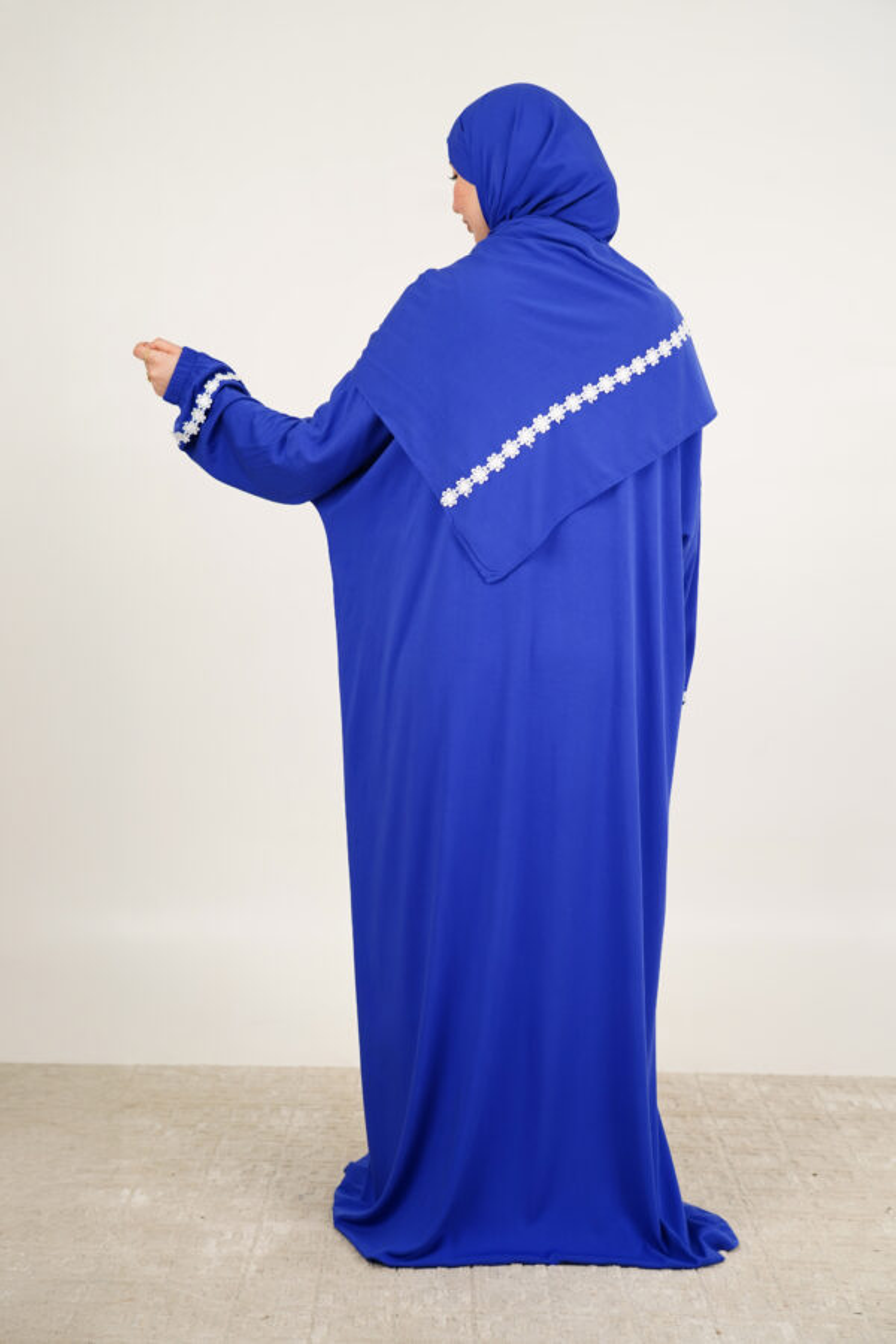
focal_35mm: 51
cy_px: 672
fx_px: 1904
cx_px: 448
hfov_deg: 26.5
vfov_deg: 38.9
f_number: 4
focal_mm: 51
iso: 400
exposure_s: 1/160
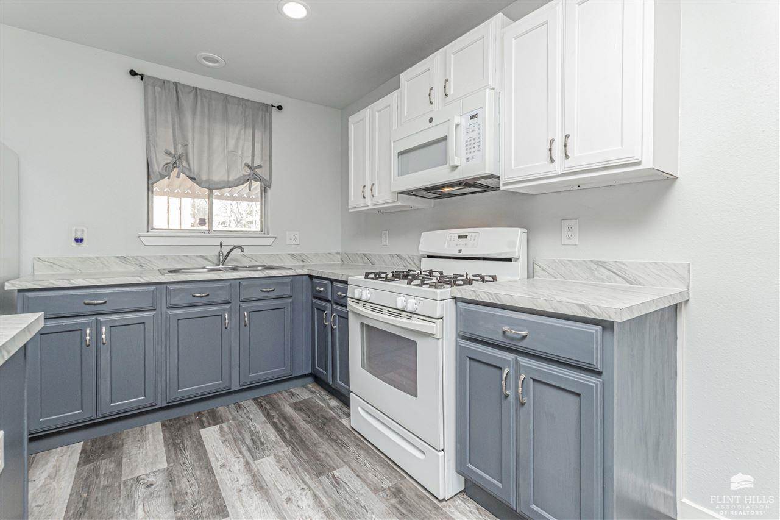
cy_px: 260
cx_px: 390
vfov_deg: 77.3
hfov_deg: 100.4
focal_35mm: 15
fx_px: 325
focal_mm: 10
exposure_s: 1/60
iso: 800
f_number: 10
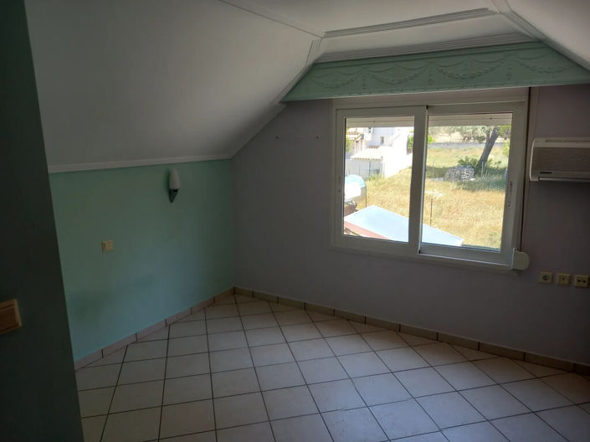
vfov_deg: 54.8
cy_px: 221
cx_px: 295
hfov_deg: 69.4
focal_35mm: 25
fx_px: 426
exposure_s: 1/60
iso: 40
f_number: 2
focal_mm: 4.6
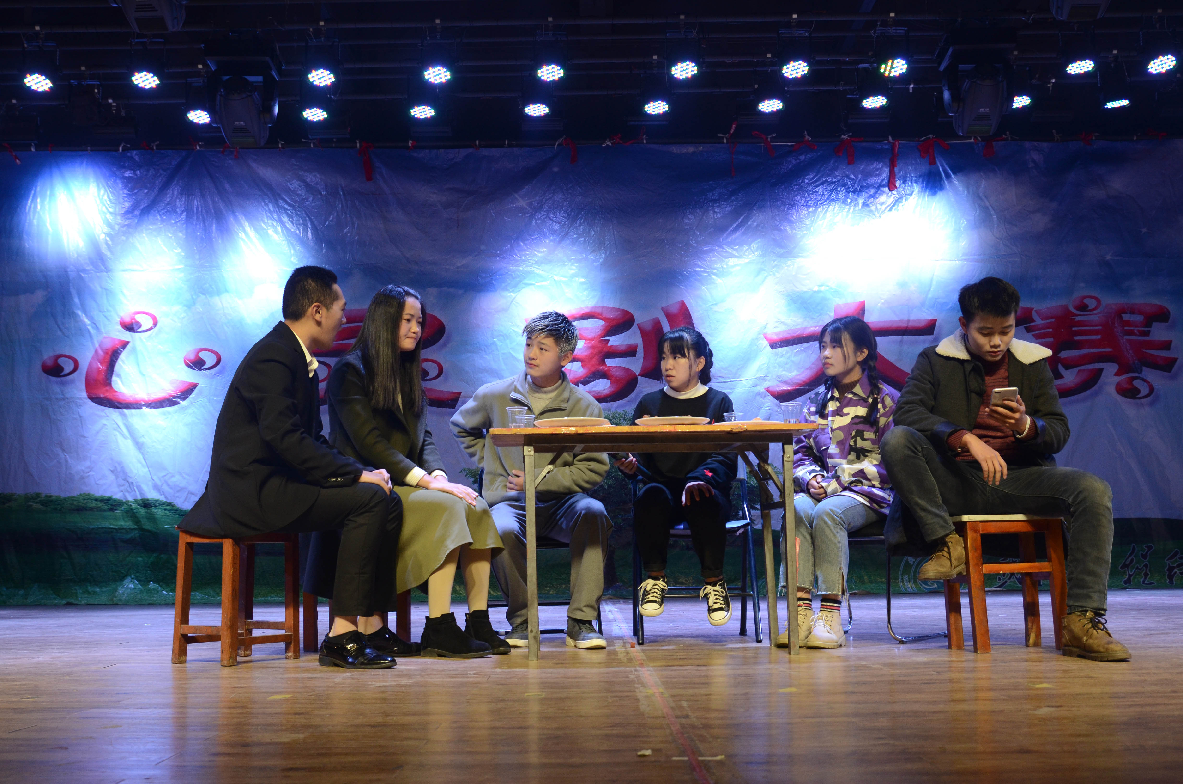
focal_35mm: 36
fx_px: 1181
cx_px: 592
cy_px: 392
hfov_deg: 53.2
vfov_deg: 36.7
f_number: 4
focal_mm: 24
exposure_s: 1/200
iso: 800
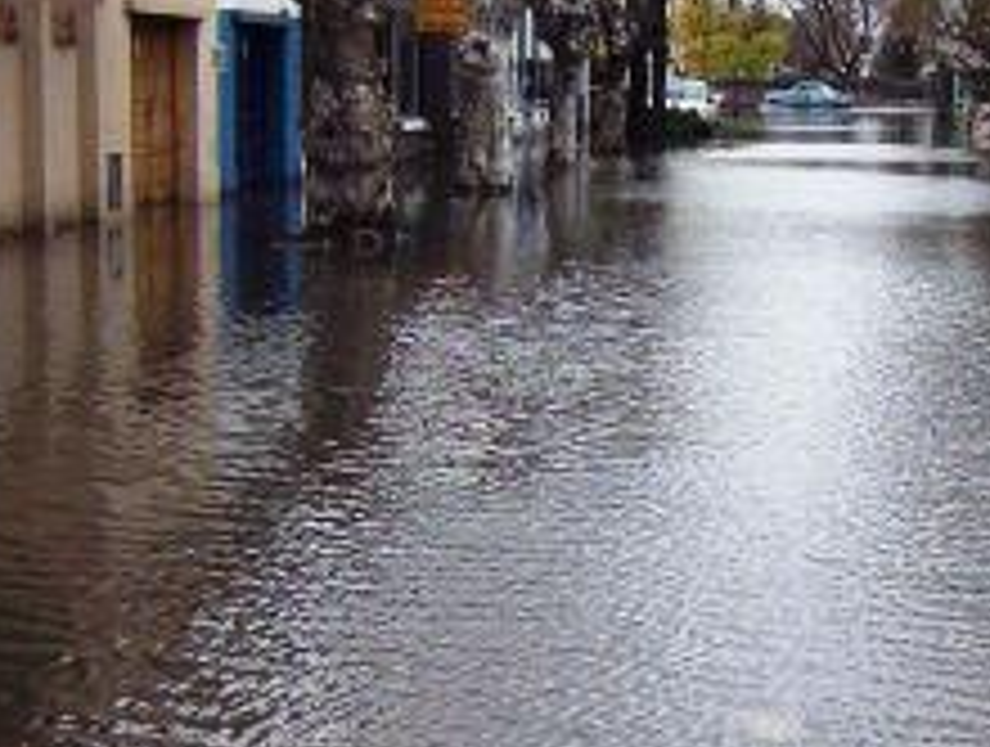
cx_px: 871
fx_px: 2264
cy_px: 454
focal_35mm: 79
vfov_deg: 18.7
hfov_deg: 24.0
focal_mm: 5.26
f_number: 3.84
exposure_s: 1/140
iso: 100
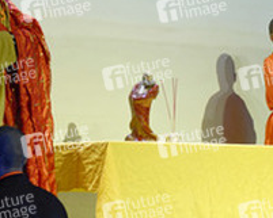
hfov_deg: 7.7
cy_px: 108
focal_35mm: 251
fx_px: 2029
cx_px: 153
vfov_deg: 6.2
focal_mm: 80
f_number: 4
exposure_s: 1/60
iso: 800
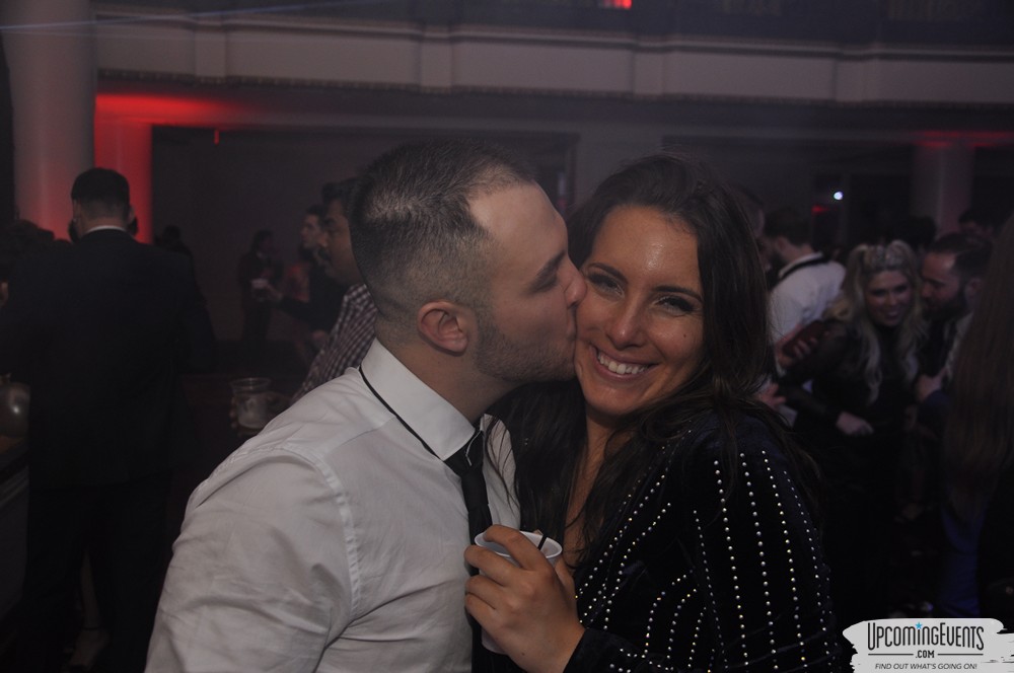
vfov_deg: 34.1
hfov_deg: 49.6
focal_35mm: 39
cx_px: 507
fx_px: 1097
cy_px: 336
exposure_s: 1/60
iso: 400
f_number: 5
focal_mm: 26
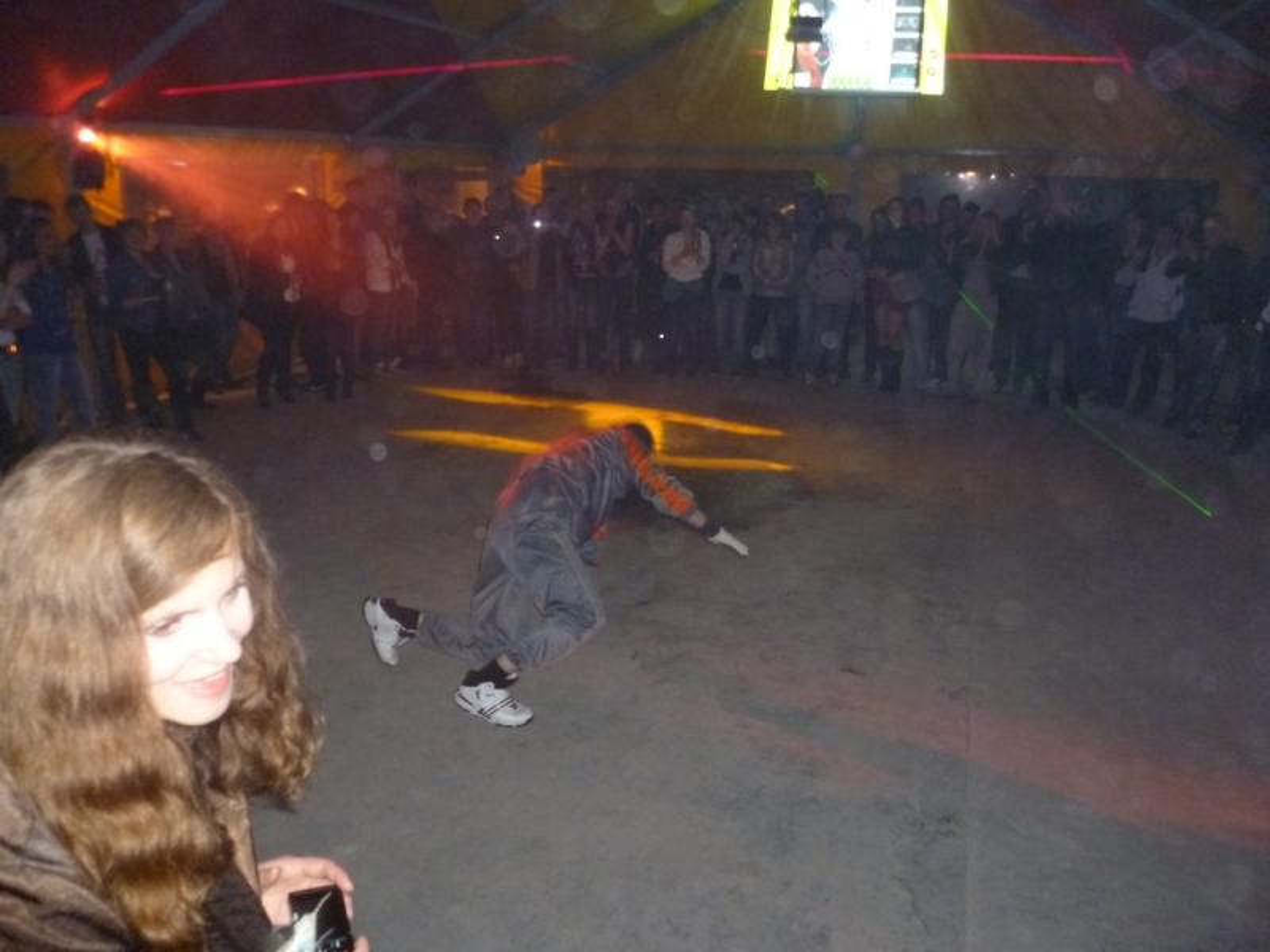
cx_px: 635
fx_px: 1027
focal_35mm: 28
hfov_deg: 63.4
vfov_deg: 49.7
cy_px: 476
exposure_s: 1/4
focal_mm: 5
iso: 400
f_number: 2.8
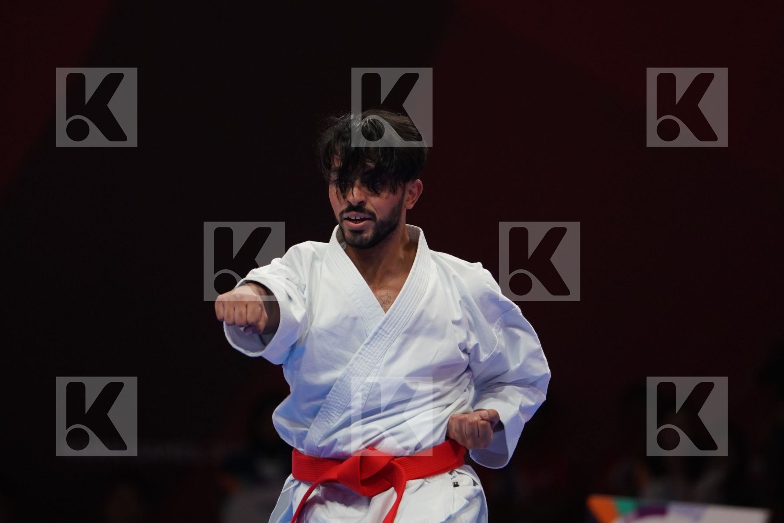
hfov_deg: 4.9
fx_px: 9146
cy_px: 262
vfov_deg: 3.3
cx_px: 392
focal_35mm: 420
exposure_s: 1/500
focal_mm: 280
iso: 1250
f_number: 4
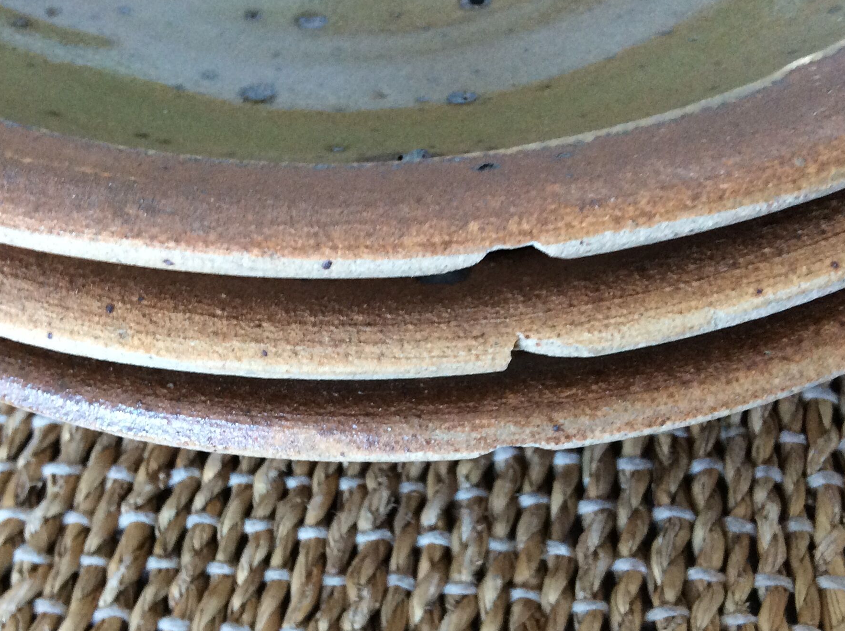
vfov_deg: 30.7
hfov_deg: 40.4
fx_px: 1146
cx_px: 366
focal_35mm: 47
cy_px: 369
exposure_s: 1/25
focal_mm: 3.3
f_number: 2.4
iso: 125
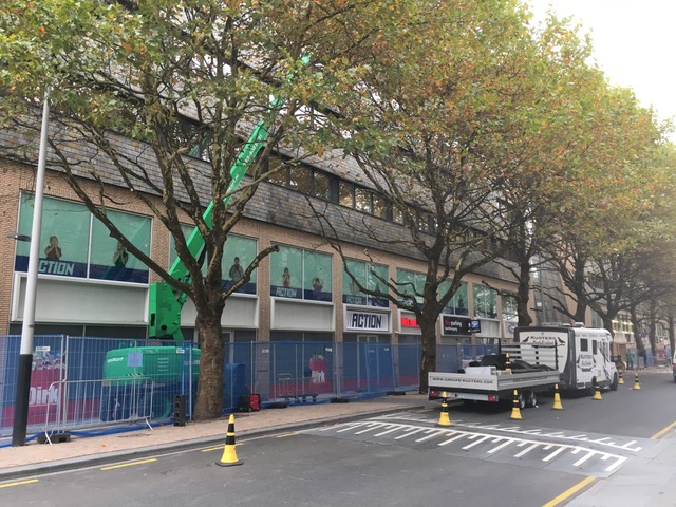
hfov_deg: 61.7
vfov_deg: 48.2
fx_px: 566
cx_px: 338
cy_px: 254
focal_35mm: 29
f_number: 2.2
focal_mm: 4.15
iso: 32
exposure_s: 1/33
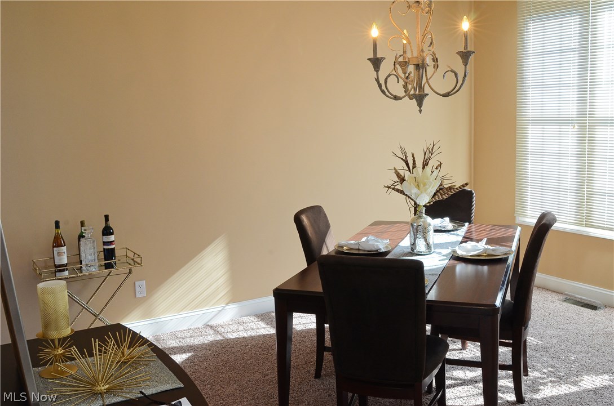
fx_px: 613
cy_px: 203
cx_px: 307
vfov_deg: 36.7
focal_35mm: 36
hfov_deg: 53.2
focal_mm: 24
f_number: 13
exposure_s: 1/13
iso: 1000
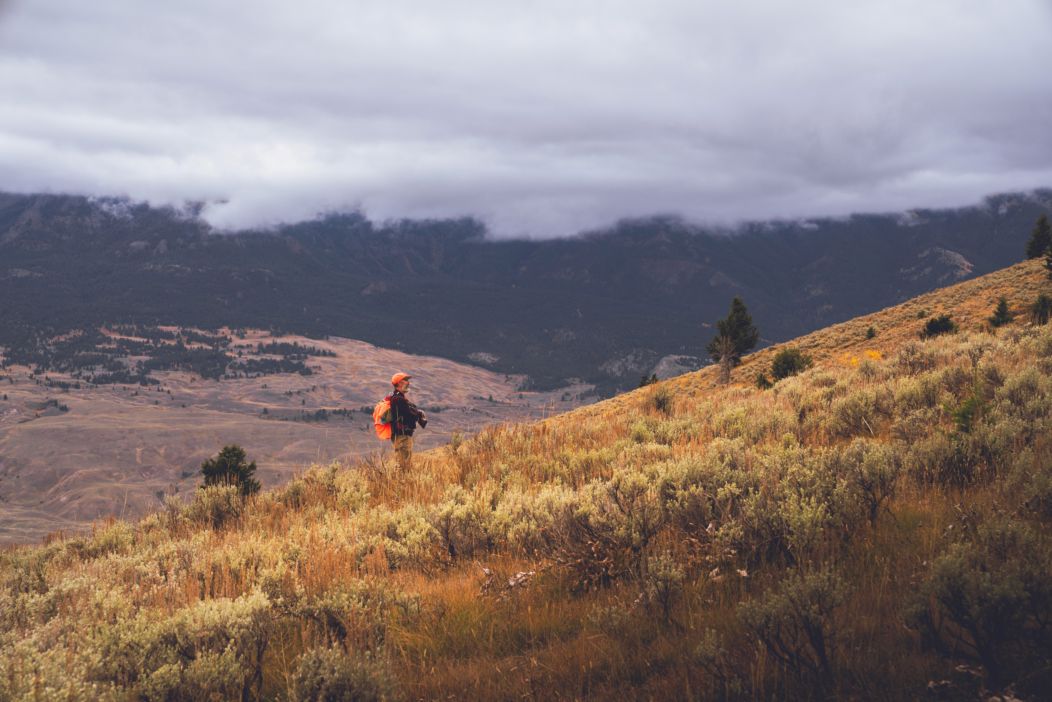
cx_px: 526
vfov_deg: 19.5
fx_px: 2046
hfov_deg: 28.8
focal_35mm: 70
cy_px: 351
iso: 320
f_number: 7.1
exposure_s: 1/250
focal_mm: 70
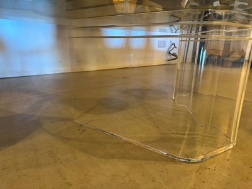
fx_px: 175
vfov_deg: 56.8
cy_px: 94
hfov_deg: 71.6
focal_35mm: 24
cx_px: 126
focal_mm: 6.76
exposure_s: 1/50
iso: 500
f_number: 1.78
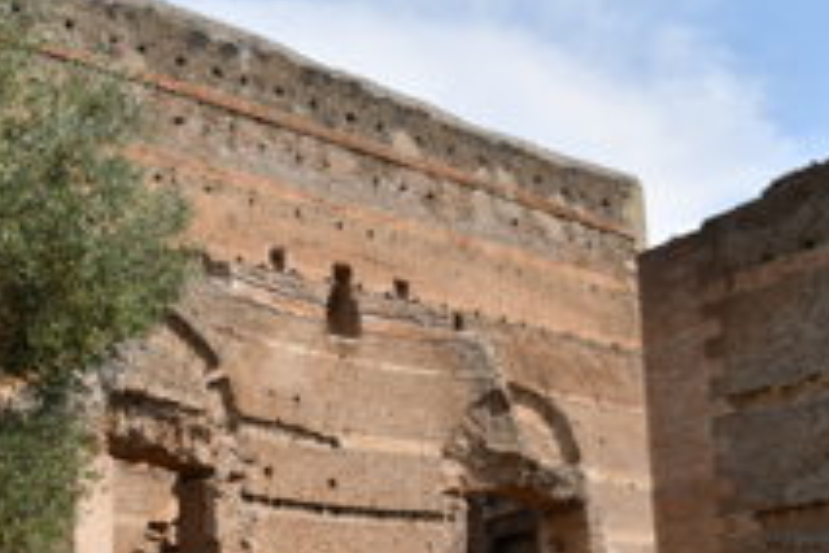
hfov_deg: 43.6
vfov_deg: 29.0
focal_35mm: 45
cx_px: 424
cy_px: 469
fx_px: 1036
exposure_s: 1/2000
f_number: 3.5
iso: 100
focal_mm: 16
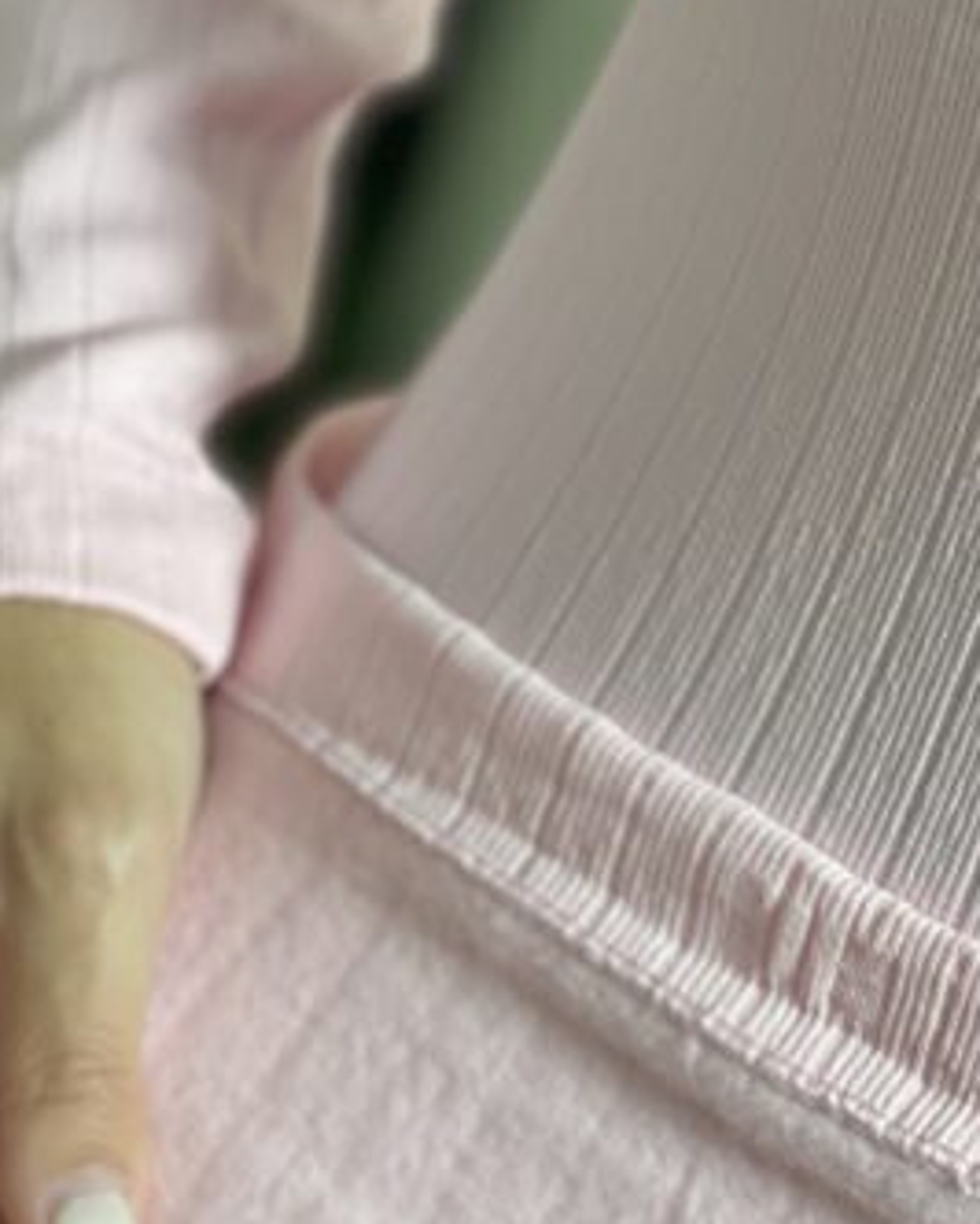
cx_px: 866
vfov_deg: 9.1
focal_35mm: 211
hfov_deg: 7.3
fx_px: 7643
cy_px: 971
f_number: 2.8
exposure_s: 1/120
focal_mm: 9
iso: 125
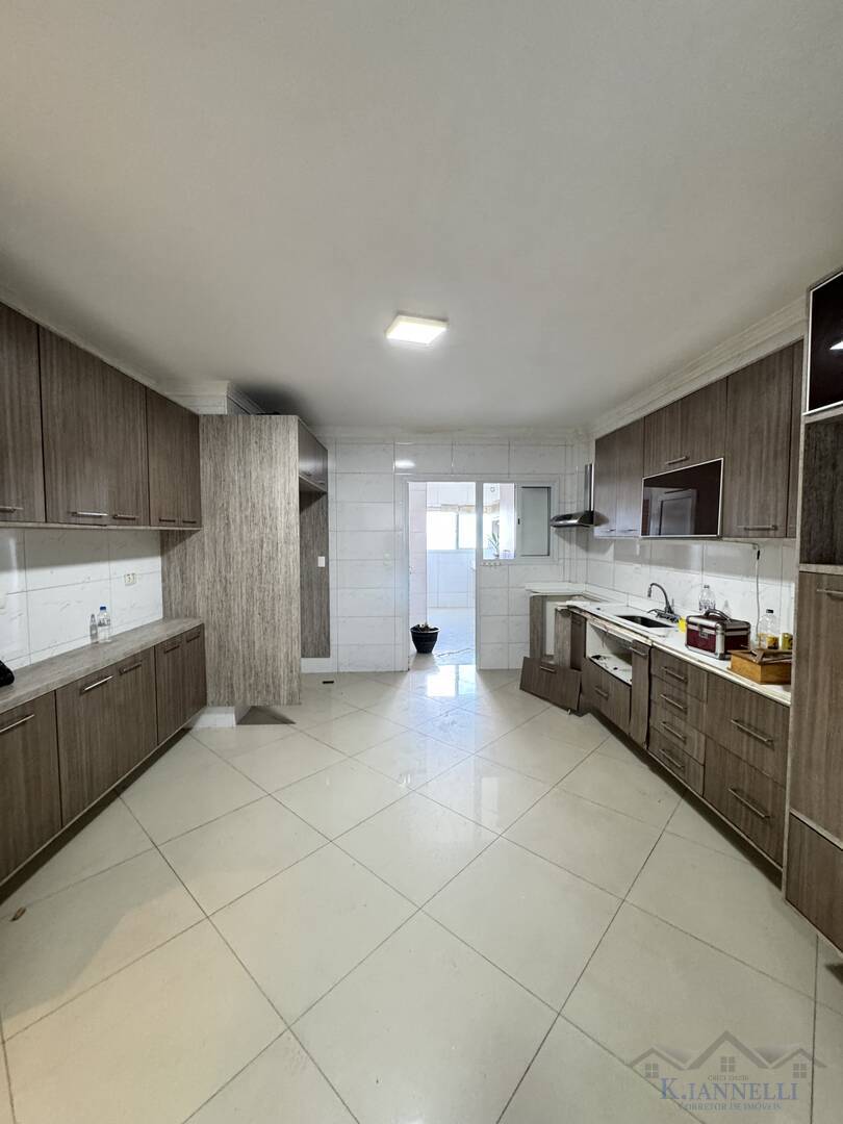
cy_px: 562
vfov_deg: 102.1
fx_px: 455
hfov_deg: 85.7
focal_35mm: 14
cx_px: 422
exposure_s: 1/60
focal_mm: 2.22
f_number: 2.2
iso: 400
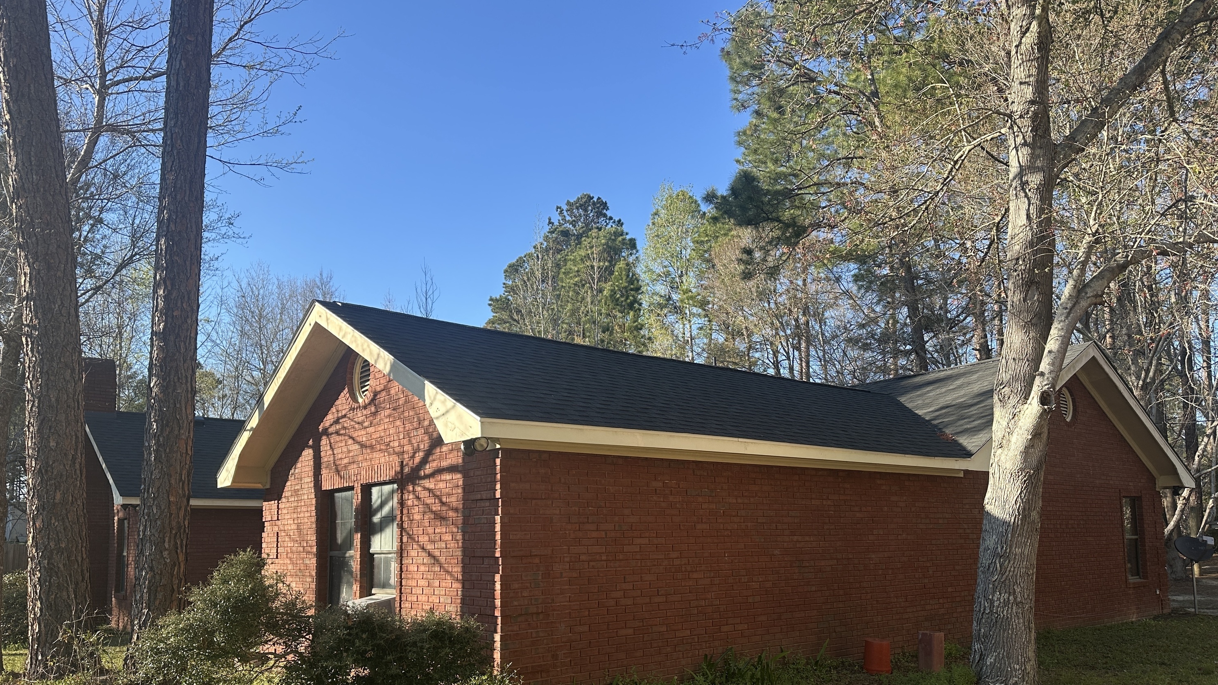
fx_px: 872
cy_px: 456
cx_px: 625
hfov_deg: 69.9
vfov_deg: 42.3
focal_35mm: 27
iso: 80
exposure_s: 1/1241
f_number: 1.78
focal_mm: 6.86
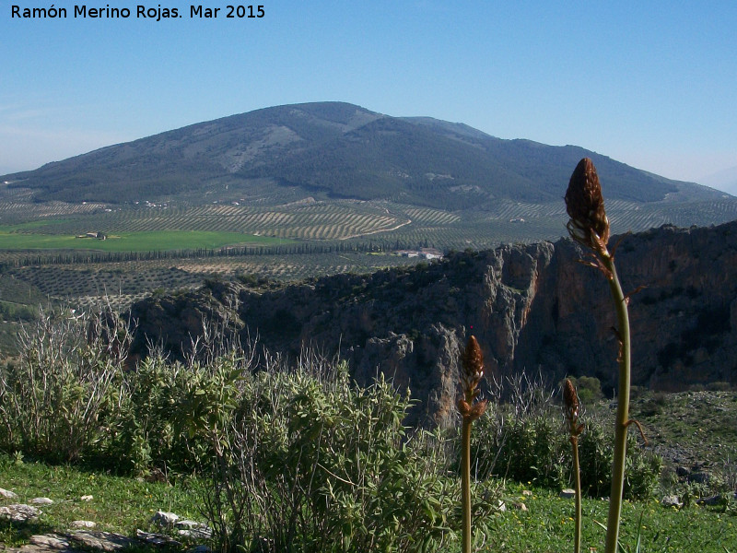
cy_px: 276
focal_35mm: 35
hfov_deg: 52.6
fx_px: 745
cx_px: 368
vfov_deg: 40.7
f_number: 5.6
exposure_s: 1/400
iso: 80
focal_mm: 6.3
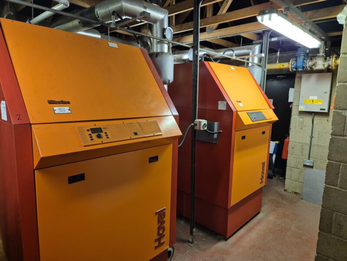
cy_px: 130
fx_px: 231
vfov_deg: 58.9
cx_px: 174
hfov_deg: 73.9
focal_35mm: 23
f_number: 1.8
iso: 320
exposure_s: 1/100
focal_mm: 5.4
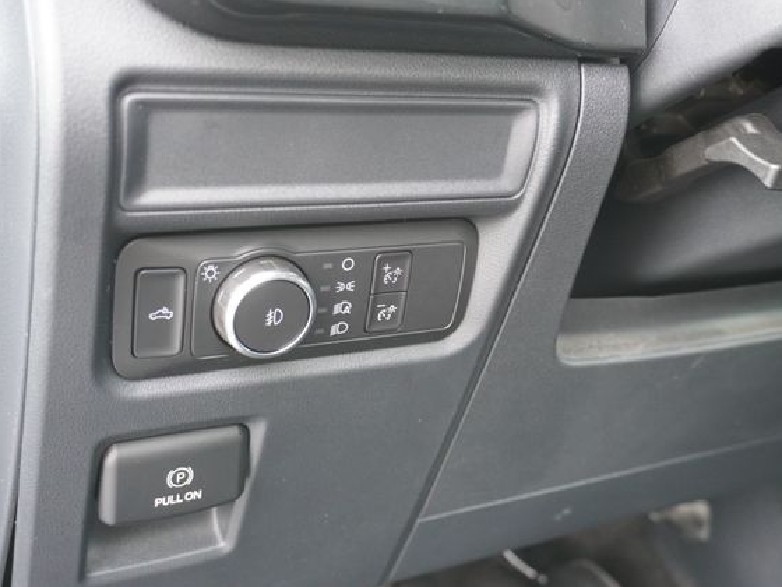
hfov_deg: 42.4
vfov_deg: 32.5
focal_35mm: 45
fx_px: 1006
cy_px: 298
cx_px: 441
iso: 1600
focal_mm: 27
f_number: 4.5
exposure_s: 1/60
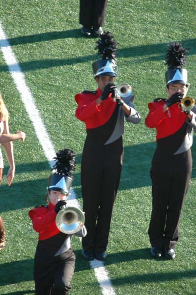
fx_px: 4908
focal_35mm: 600
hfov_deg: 2.3
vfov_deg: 3.4
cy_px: 148
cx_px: 98
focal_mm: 400
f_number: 5.6
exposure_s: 1/160
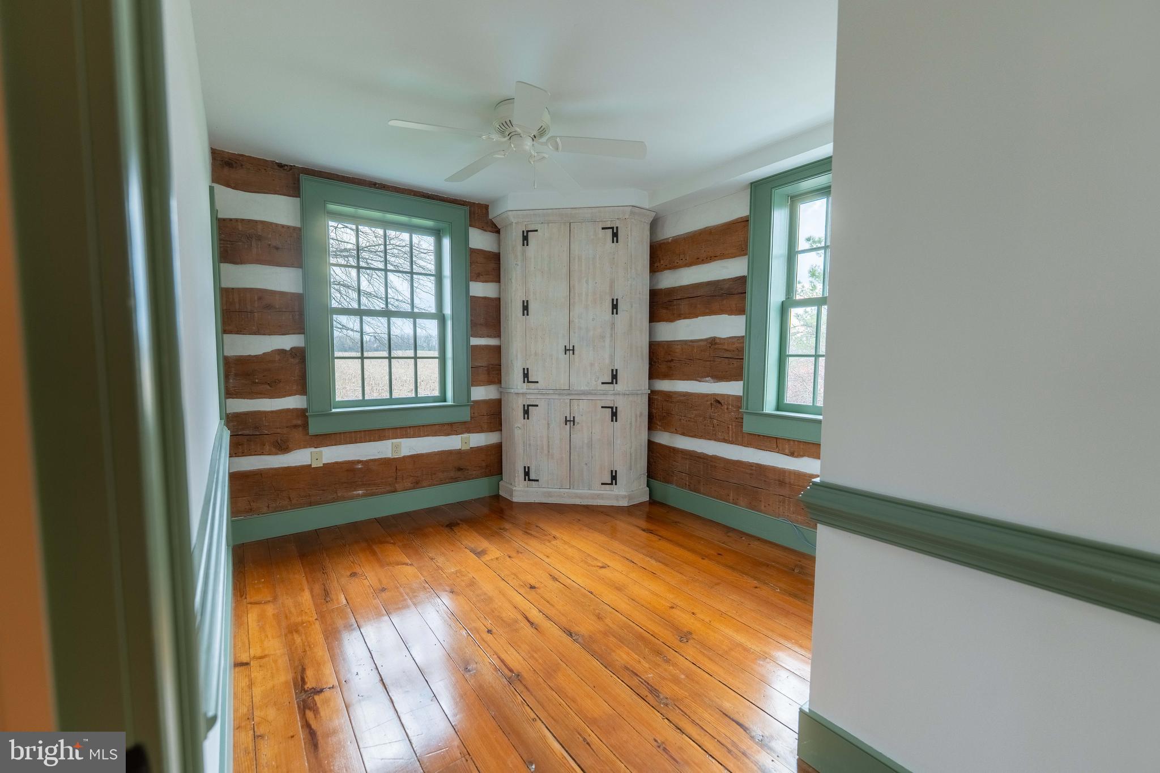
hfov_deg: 104.3
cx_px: 580
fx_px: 451
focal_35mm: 14
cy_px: 386
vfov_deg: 81.2
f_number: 2.8
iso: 640
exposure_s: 1/6400
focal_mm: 14
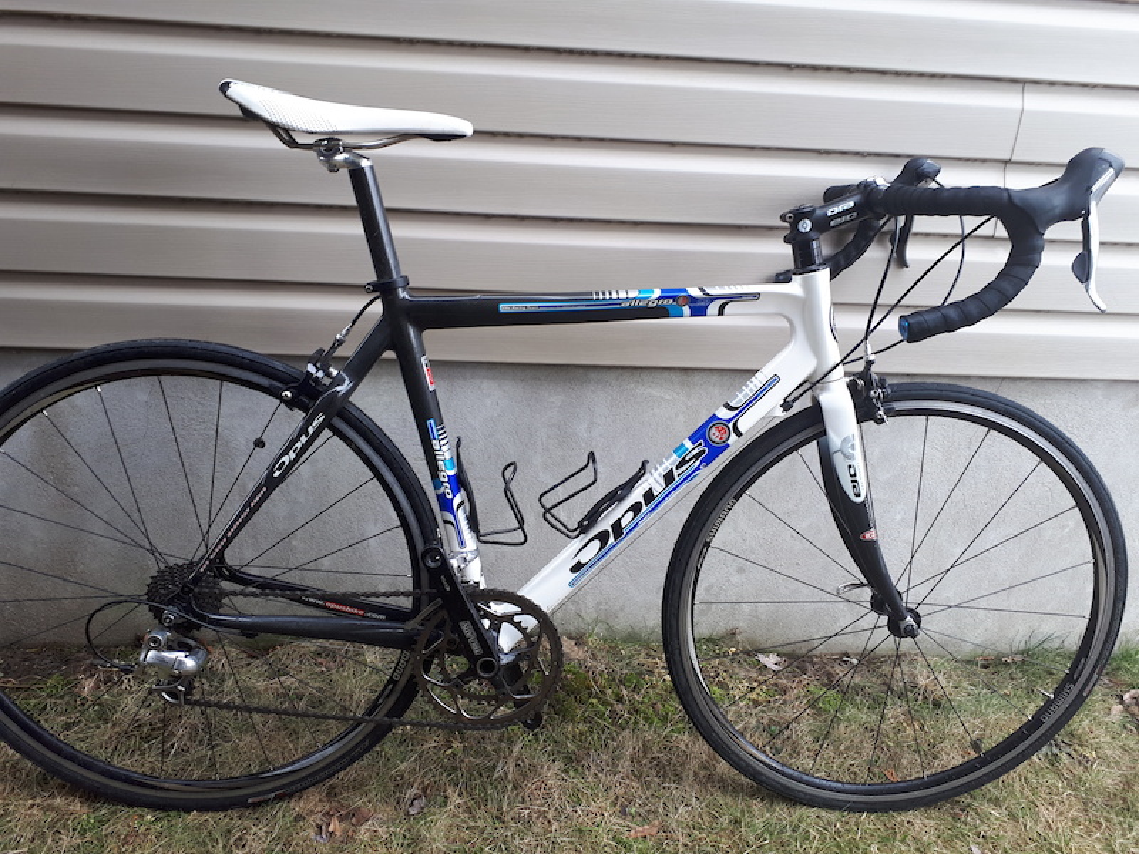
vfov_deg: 51.4
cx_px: 570
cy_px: 427
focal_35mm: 27
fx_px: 888
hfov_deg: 65.3
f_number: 1.9
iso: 40
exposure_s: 1/100
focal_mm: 3.6
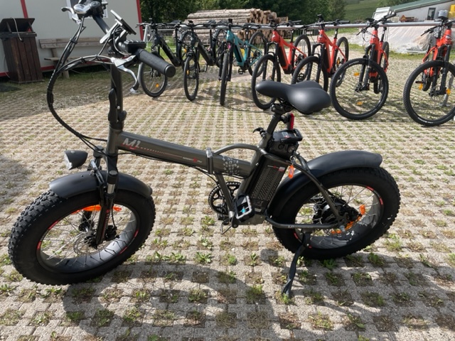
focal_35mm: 26
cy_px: 170
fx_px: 342
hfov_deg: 67.3
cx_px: 228
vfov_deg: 53.1
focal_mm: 4.2
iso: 32
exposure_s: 1/2304
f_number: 1.6
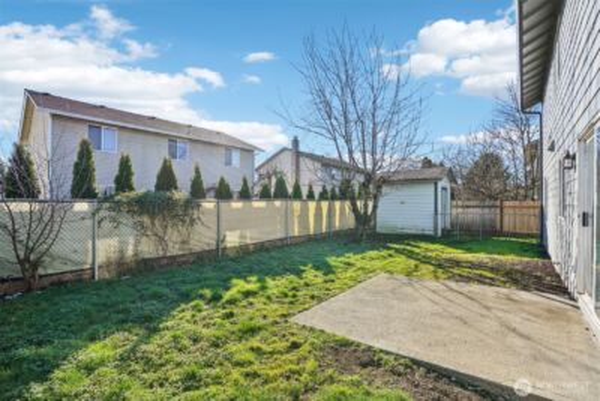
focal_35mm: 16
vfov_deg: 73.8
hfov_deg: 96.7
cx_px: 300
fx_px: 267
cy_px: 200
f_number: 8
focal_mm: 16
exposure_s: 1/640
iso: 400
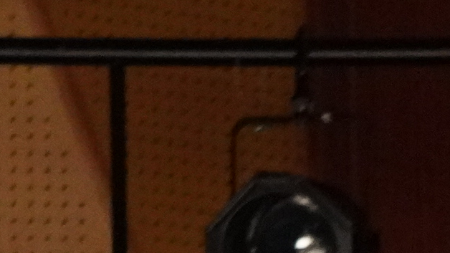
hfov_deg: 2.6
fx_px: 9878
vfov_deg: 1.5
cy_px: 793
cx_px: 880
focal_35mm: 828
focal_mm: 78
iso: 5000
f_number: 5
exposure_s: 1/160
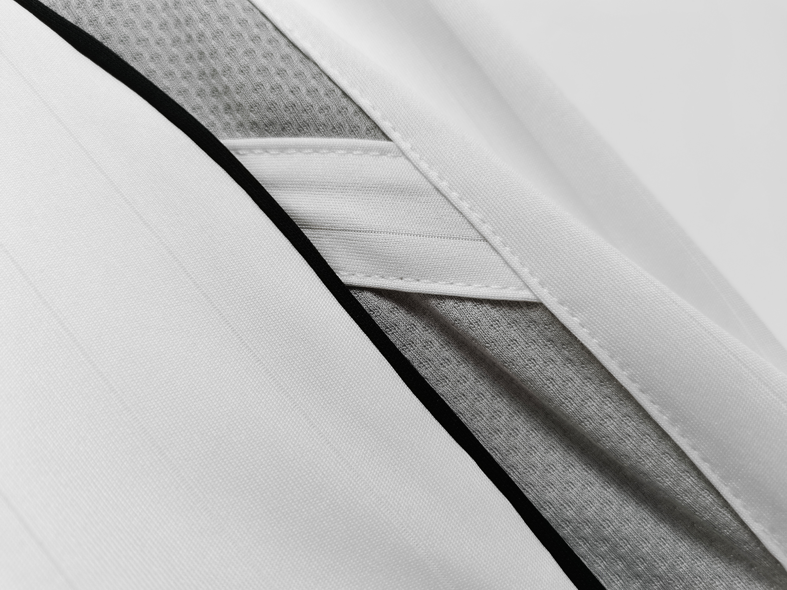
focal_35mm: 26
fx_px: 591
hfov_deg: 67.3
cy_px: 295
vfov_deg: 53.1
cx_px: 394
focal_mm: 5.58
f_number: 1.8
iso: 64
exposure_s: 1/100
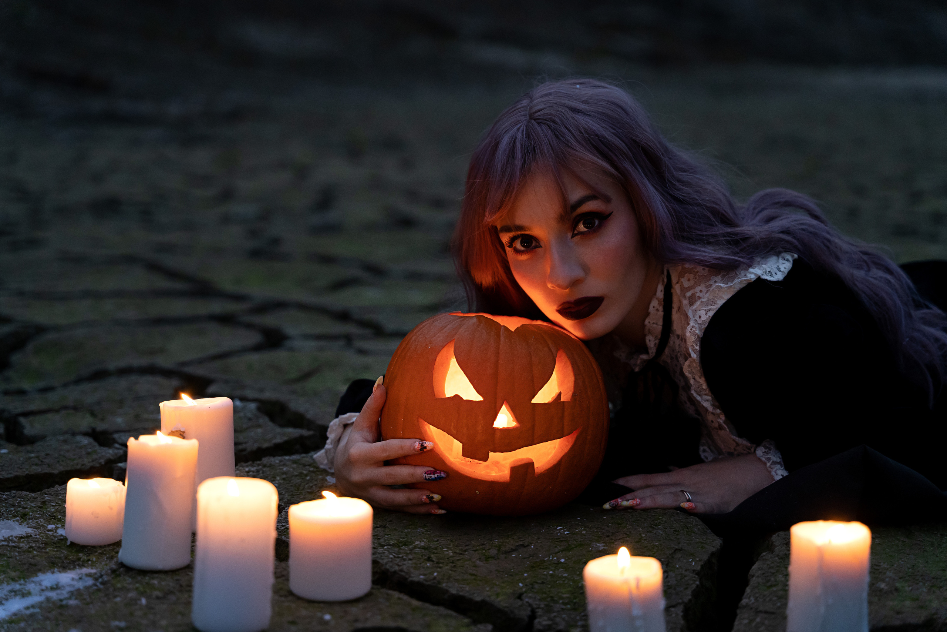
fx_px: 1841
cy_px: 316
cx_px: 474
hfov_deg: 28.8
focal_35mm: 70
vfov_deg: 19.5
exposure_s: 1/320
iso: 3200
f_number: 2.8
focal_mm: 70
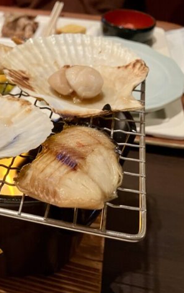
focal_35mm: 46
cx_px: 3
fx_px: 369
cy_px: 165
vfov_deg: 43.4
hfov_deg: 26.6
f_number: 1.8
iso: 250
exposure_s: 1/33
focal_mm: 3.99
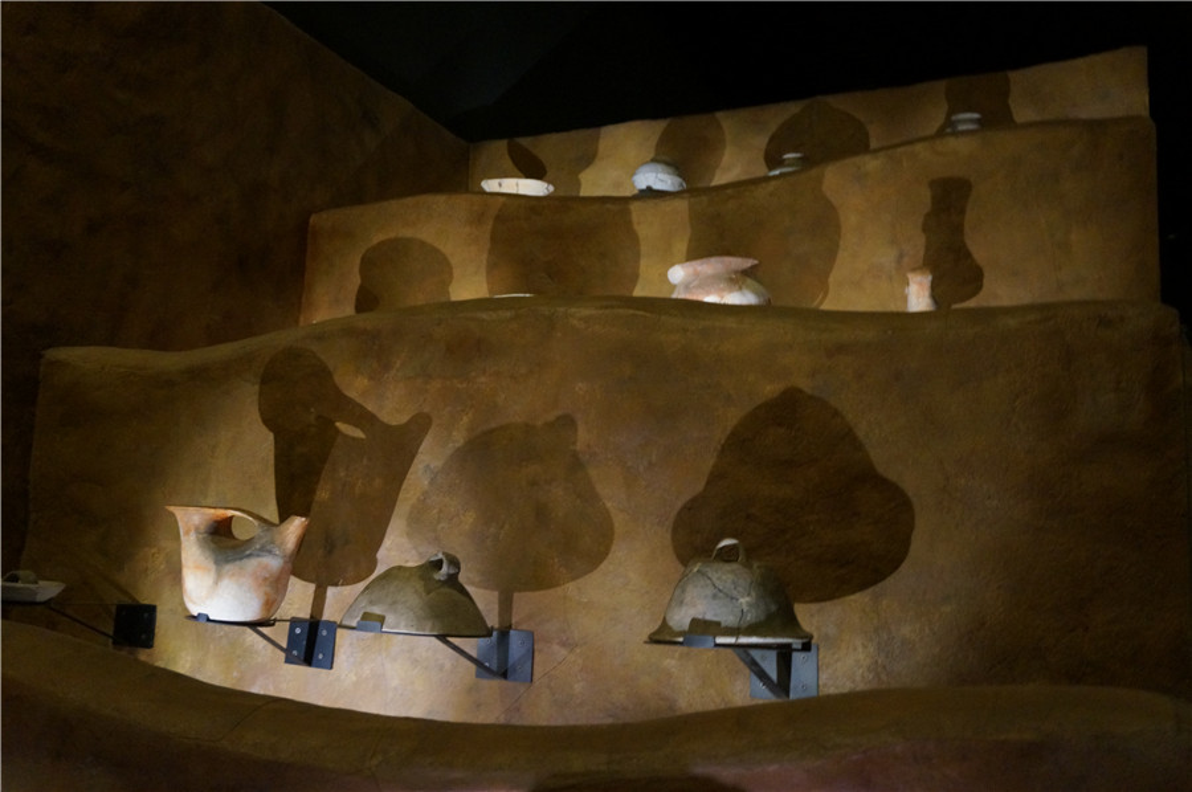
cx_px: 596
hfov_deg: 53.2
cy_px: 396
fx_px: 1191
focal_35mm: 36
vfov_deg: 36.8
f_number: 4.5
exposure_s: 1/20
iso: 3200
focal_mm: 24
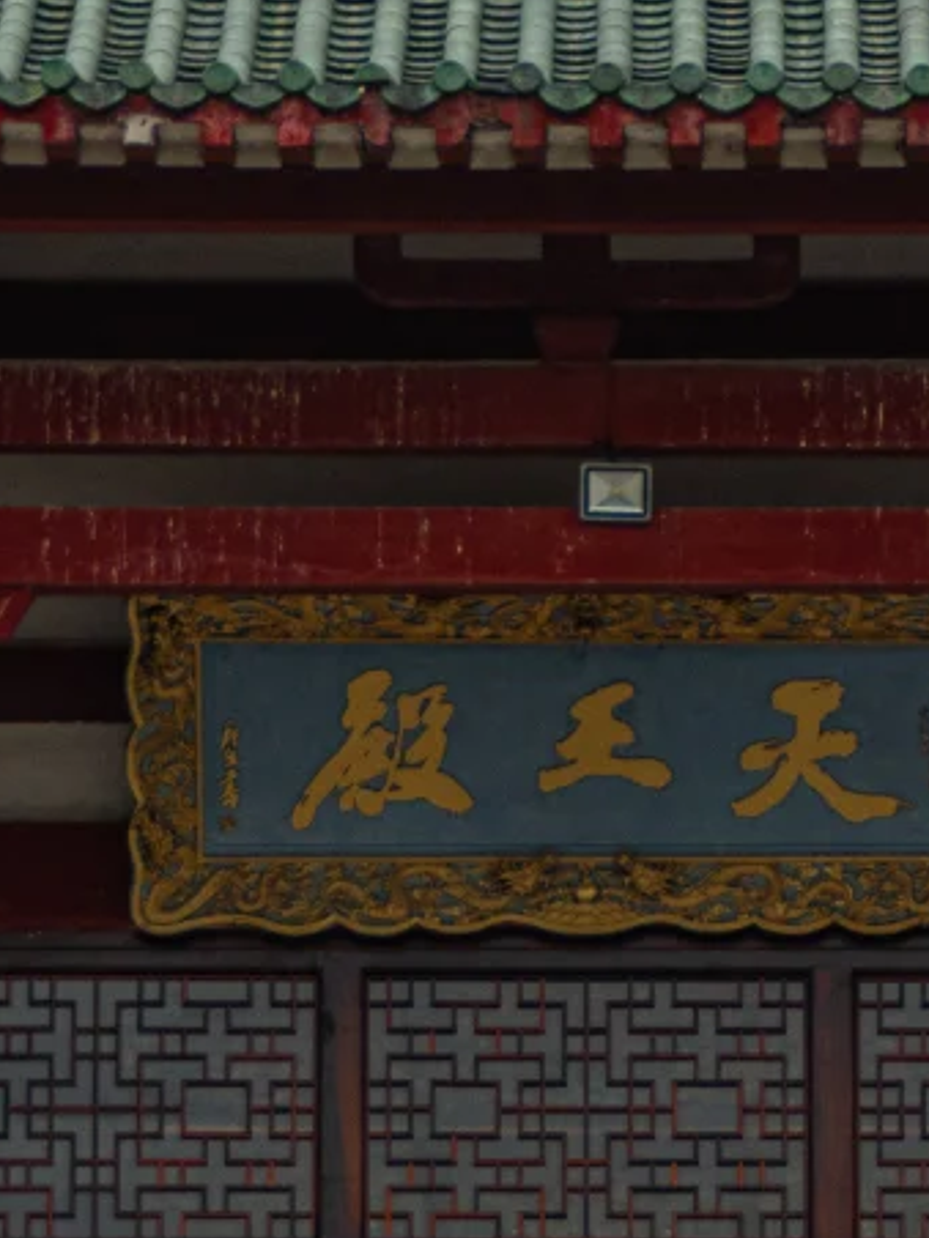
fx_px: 13812
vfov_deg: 5.1
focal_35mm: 386
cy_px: 624
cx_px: 622
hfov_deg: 3.9
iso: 400
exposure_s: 1/500
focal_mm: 112
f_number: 2.8
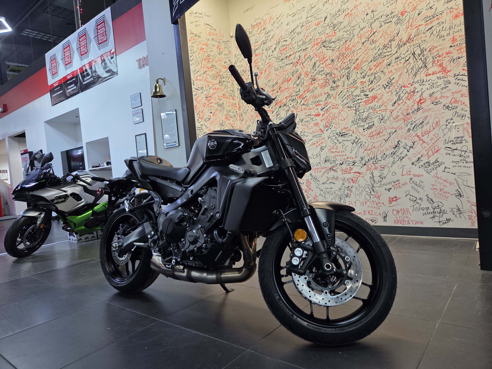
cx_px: 246
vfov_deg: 58.9
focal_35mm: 23
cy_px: 184
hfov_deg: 73.9
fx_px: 327
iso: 200
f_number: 1.8
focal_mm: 5.4
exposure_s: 1/120
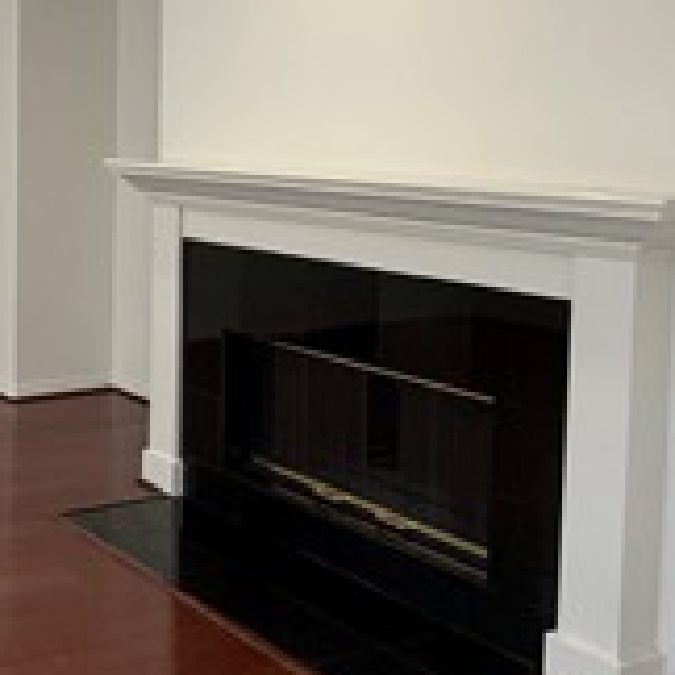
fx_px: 1081
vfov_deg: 33.9
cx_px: -179
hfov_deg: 28.9
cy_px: 167
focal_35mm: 49
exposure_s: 1/120
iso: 250
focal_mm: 2.22
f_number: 2.2
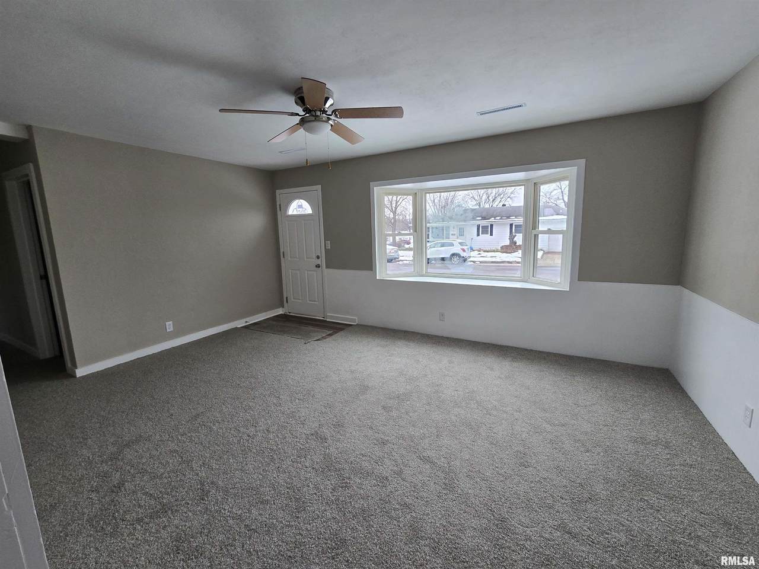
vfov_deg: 89.9
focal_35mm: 13
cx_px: 380
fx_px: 285
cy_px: 284
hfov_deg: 106.2
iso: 64
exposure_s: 1/120
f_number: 2.2
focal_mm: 2.2
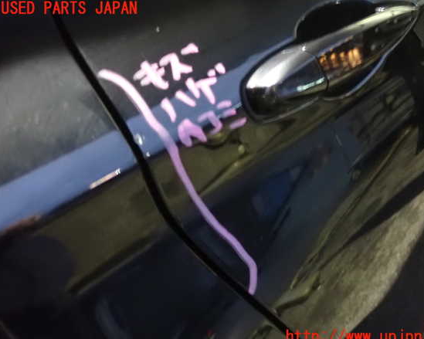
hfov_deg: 55.6
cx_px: 229
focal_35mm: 32
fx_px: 401
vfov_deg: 45.8
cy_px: 173
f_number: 2.3
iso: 1600
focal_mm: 5.4
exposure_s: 1/6
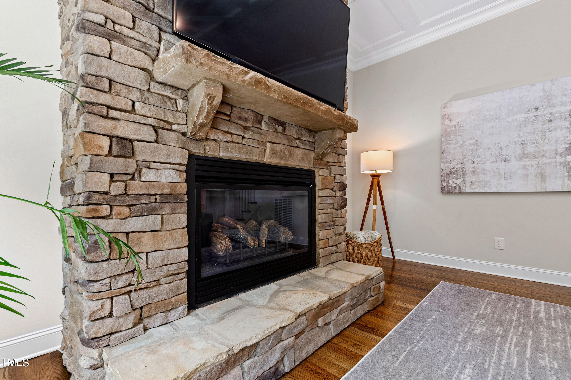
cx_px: 286
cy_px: 190
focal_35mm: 15
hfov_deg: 100.4
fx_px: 238
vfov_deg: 77.3
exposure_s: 1/3
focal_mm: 10
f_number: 8
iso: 100
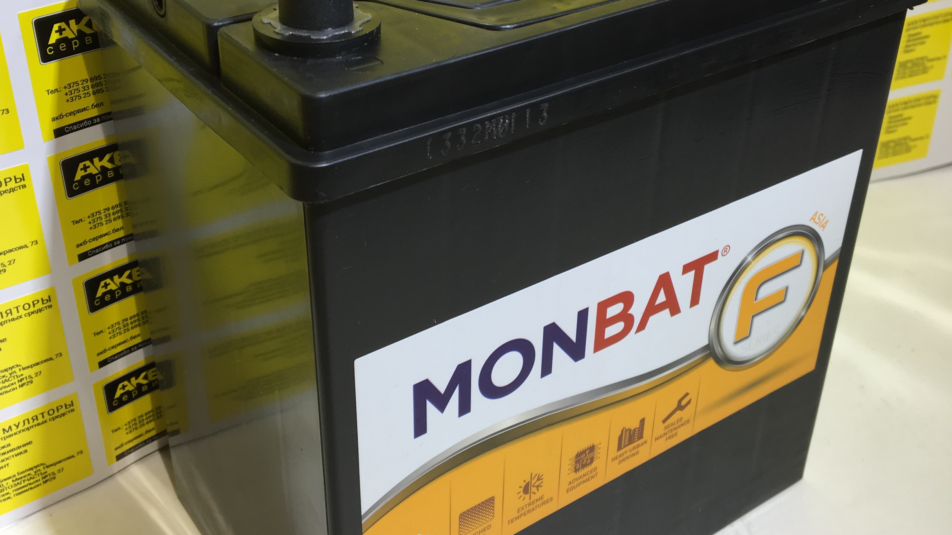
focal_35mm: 43
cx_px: 471
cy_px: 204
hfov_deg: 47.4
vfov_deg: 27.6
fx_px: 1085
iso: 25
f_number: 2.2
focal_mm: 4.15
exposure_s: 1/50
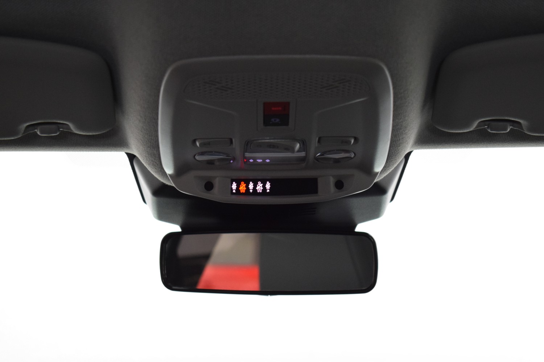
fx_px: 1088
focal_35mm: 72
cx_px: 272
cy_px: 181
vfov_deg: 18.9
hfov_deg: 28.1
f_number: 5.3
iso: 1800
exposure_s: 1/60
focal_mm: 48
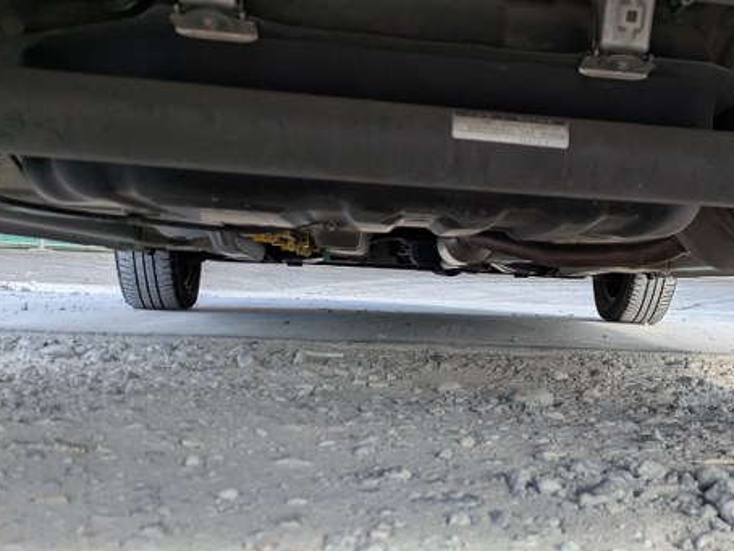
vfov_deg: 32.6
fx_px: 933
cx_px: 573
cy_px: 368
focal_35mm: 44
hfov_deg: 41.3
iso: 53
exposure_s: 1/461
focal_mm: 5.43
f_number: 1.89
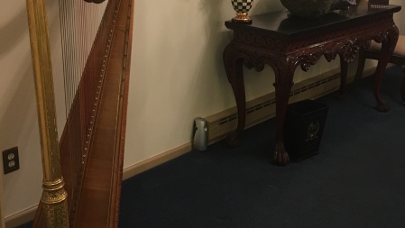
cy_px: 50
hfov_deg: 38.4
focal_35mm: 54
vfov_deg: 22.0
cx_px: 233
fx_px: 580
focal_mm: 4.15
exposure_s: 1/24
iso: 200
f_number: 2.2
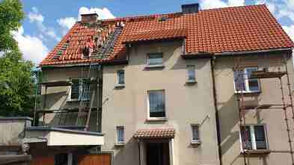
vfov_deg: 32.6
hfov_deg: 55.3
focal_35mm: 36
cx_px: 145
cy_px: 56
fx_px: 281
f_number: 2.4
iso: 50
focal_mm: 4.3
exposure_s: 1/1362
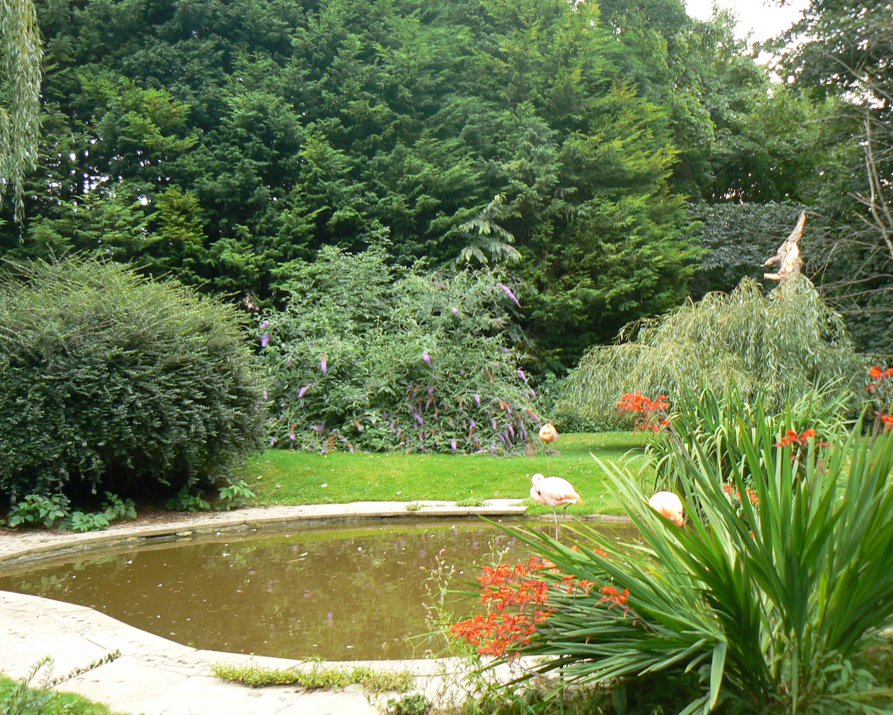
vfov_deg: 39.2
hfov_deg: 47.9
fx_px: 1004
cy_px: 353
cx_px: 470
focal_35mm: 38
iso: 80
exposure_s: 1/50
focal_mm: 6
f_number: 3.6
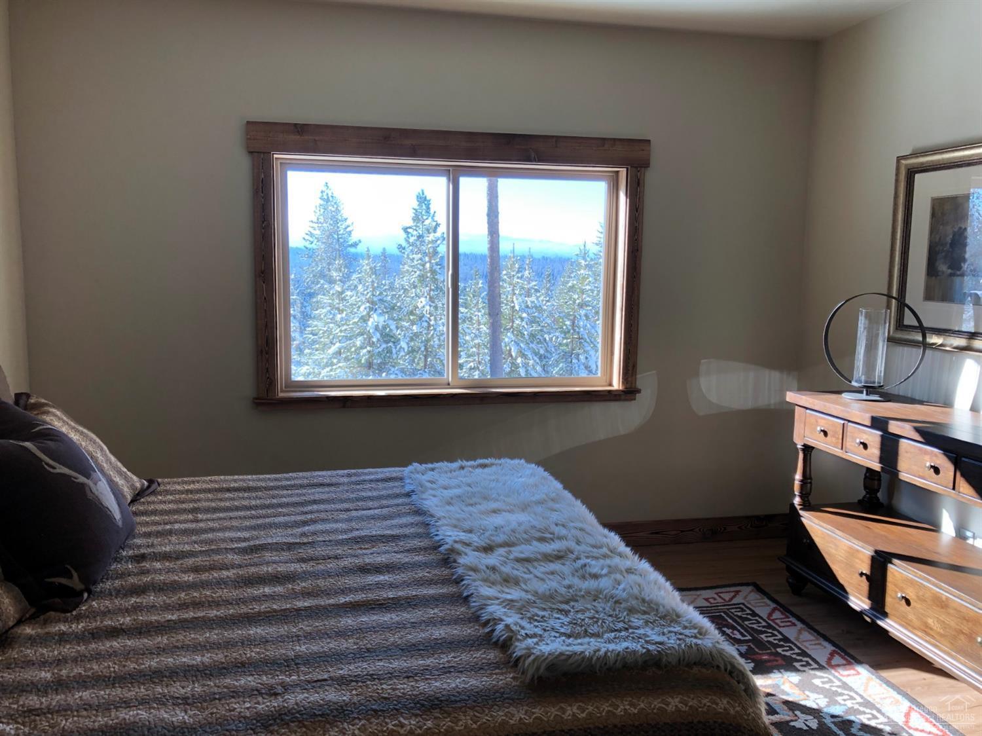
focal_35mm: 28
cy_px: 368
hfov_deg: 63.5
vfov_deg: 49.7
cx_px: 491
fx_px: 794
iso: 25
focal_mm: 4
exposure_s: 1/120
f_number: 1.8
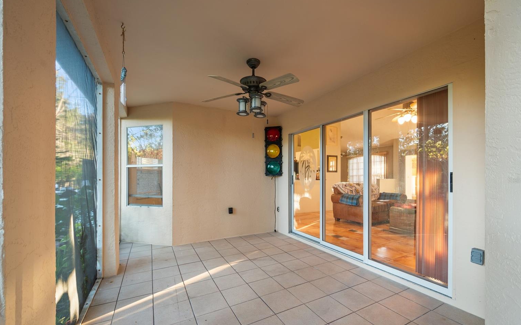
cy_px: 180
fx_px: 213
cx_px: 265
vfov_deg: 74.5
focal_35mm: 15
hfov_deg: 101.5
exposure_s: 1.3
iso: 250
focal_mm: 14
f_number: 6.3
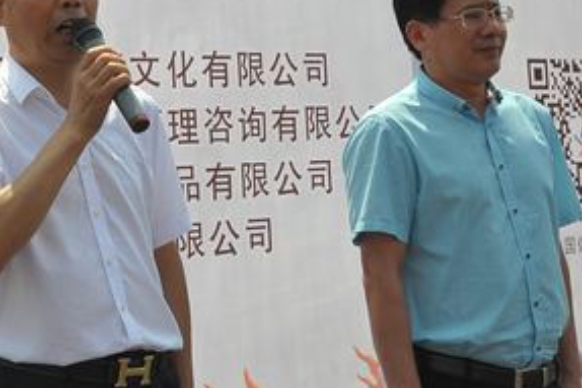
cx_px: 63
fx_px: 1713
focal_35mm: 106
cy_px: 55
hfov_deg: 19.0
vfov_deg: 12.8
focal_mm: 38
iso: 200
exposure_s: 1/320
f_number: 9
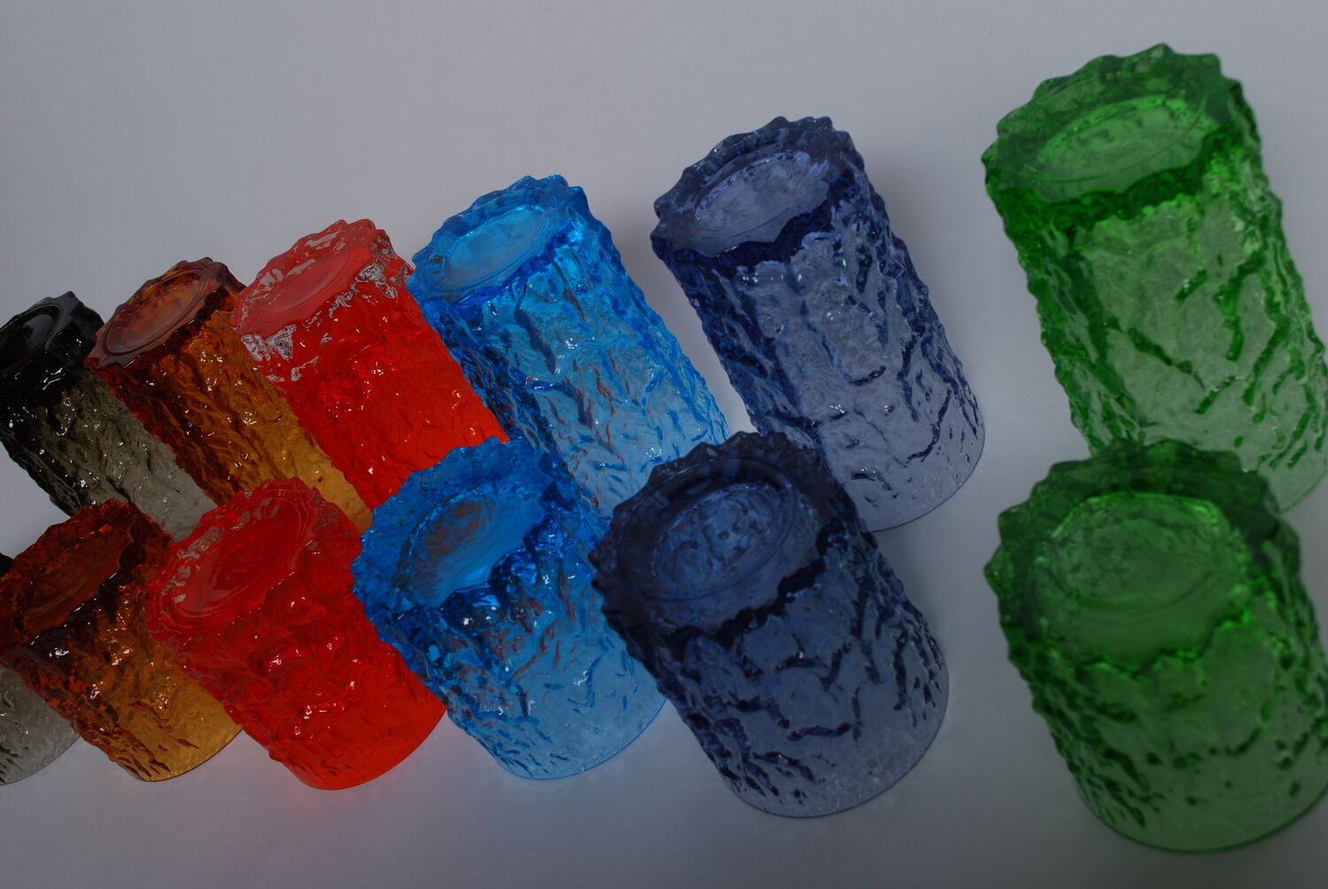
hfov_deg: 49.5
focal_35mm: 39
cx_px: 664
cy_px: 444
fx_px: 1440
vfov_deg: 34.3
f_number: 9
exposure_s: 1/160
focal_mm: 26
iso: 100
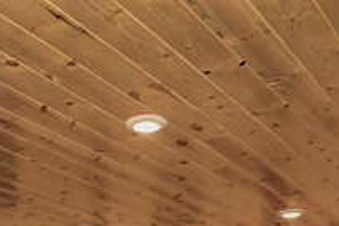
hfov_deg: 32.5
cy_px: 378
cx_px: 105
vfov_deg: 18.5
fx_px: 574
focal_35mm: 61
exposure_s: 1/200
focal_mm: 16
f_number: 8
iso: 800
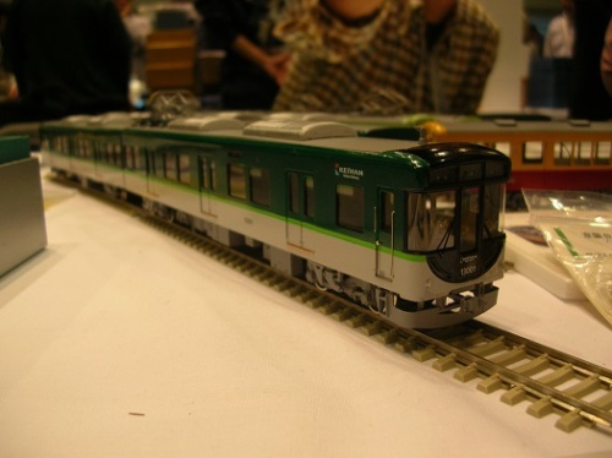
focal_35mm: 35
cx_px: 306
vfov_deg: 40.6
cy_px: 229
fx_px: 618
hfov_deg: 52.7
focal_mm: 5.8
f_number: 2.8
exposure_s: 1/28.4
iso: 50
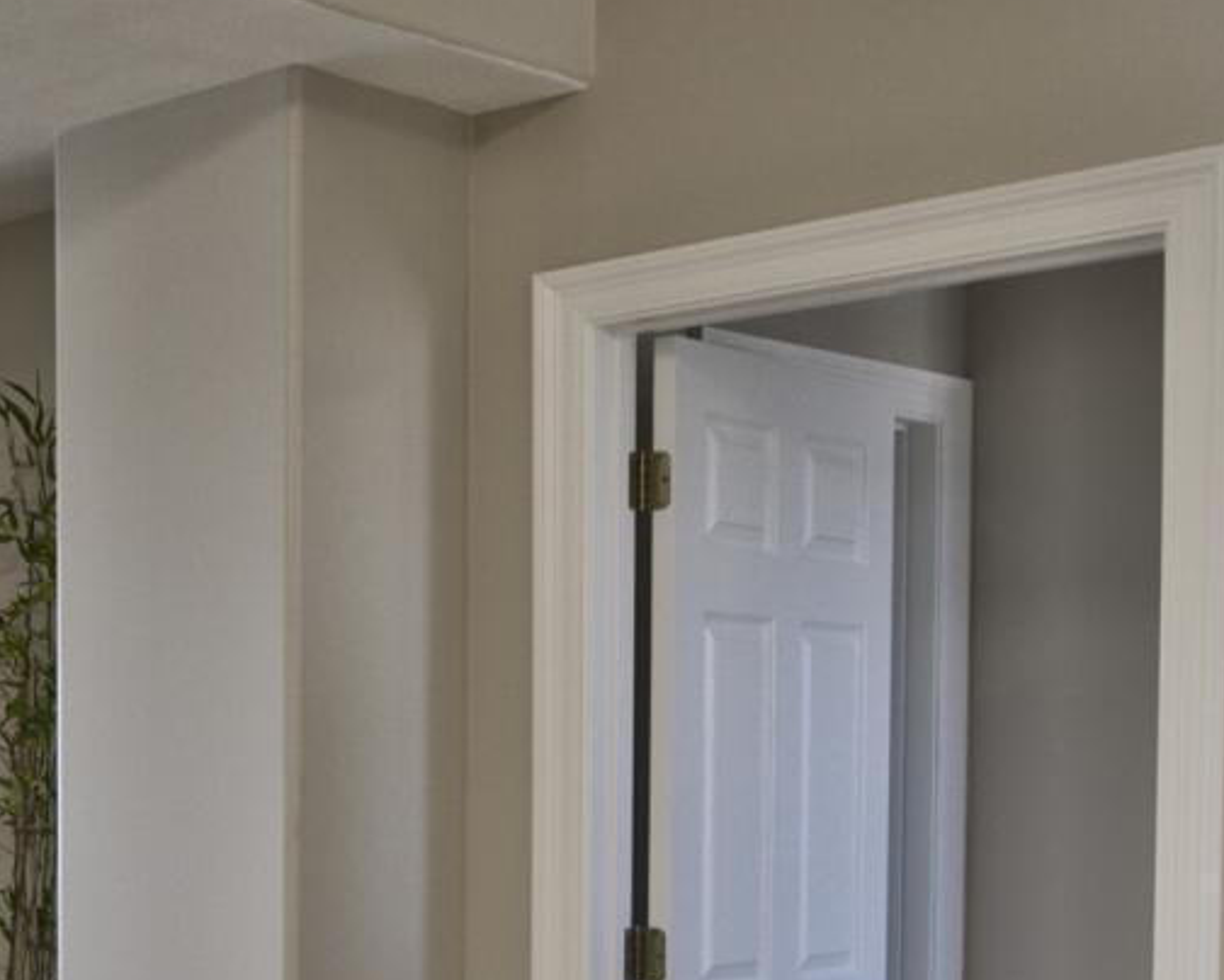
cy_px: 955
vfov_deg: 22.1
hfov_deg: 25.1
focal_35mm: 67
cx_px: -287
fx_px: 2429
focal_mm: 12
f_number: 13
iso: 800
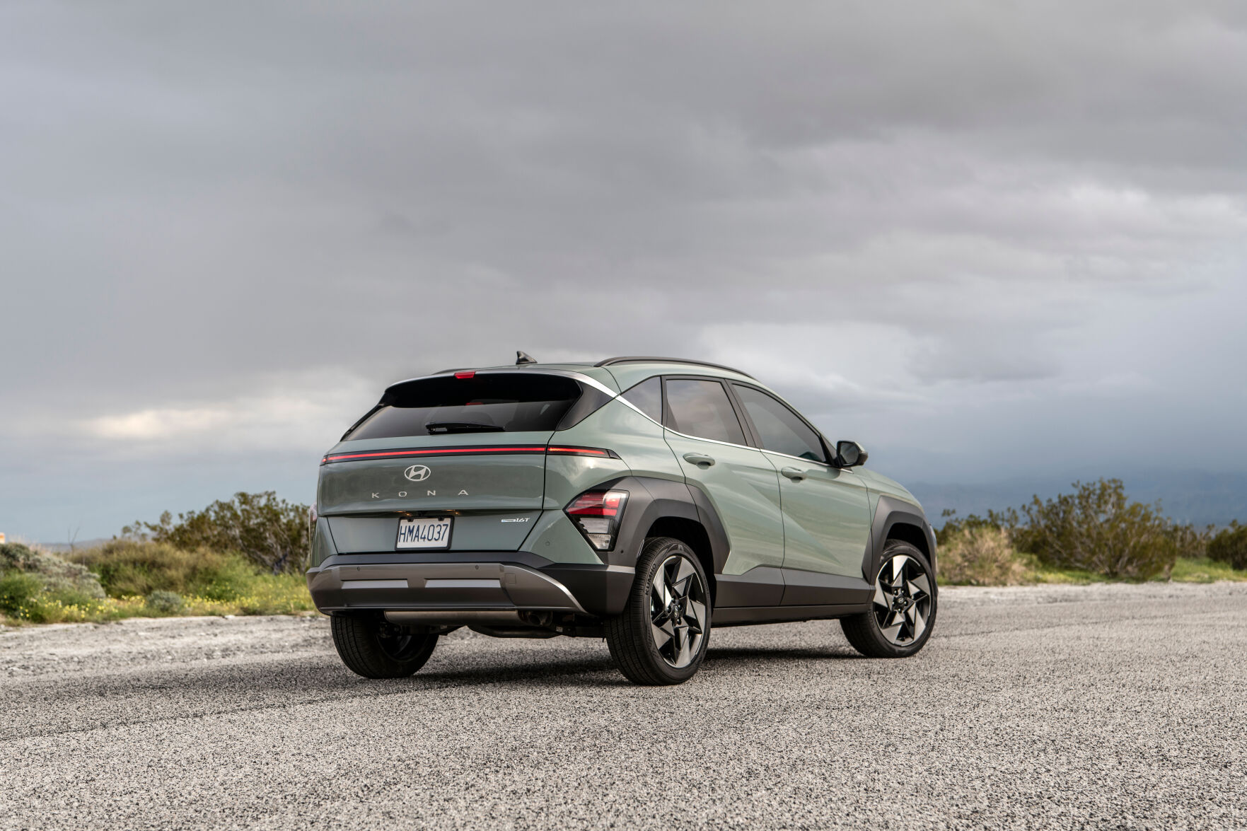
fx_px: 2009
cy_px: 416
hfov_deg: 34.5
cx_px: 624
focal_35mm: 58
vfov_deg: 23.4
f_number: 5
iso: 64
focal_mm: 58
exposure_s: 1/60
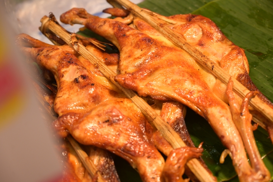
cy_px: 91
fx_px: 485
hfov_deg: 31.4
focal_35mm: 64
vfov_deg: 21.2
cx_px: 136
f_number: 4
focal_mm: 64
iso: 1000
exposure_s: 1/320
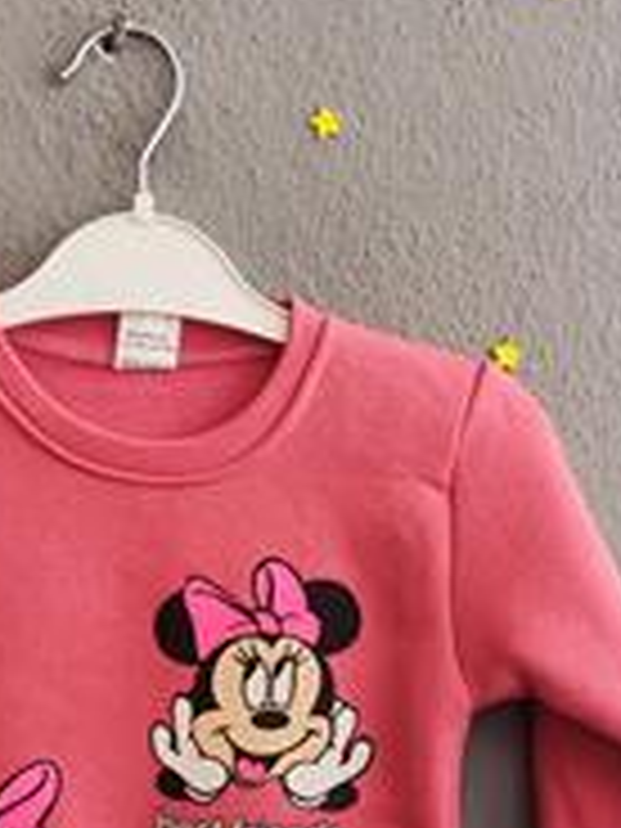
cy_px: 605
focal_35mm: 54
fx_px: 1292
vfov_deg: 34.9
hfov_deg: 26.5
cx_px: 126
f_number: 1.88
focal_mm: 5.59
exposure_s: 1/100
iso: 152
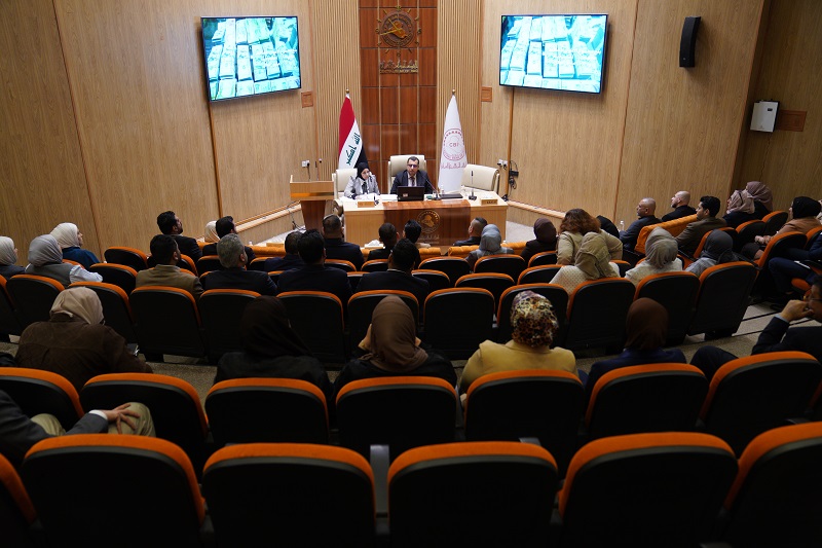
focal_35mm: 29
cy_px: 274
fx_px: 662
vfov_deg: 44.9
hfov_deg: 63.7
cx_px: 411
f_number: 2.8
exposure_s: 1/100
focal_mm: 29
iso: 1250
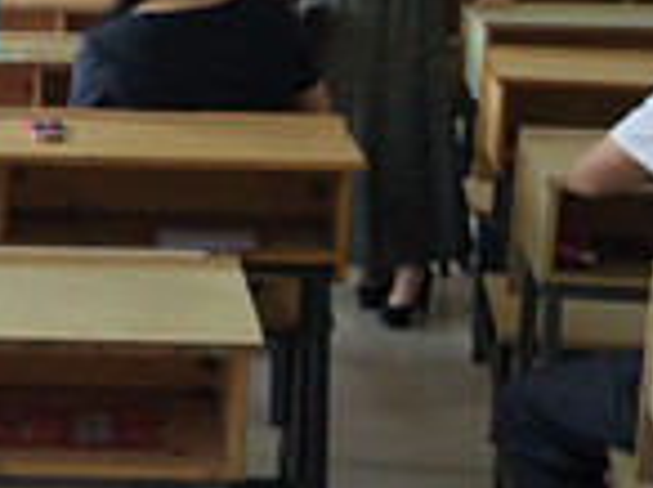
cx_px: 76
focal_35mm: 96
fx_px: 1808
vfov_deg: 15.2
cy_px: 43
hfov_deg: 20.1
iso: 293
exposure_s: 1/25
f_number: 2
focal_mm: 4.26
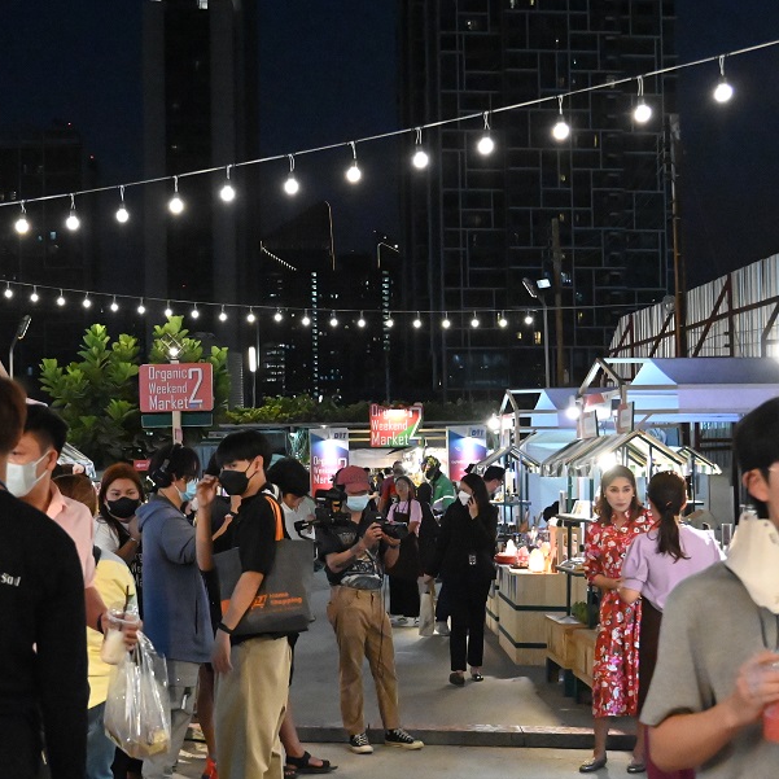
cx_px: 252
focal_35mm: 64
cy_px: 428
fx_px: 1629
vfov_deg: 26.9
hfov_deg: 26.7
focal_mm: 34
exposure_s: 1/1000
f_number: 4
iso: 25600
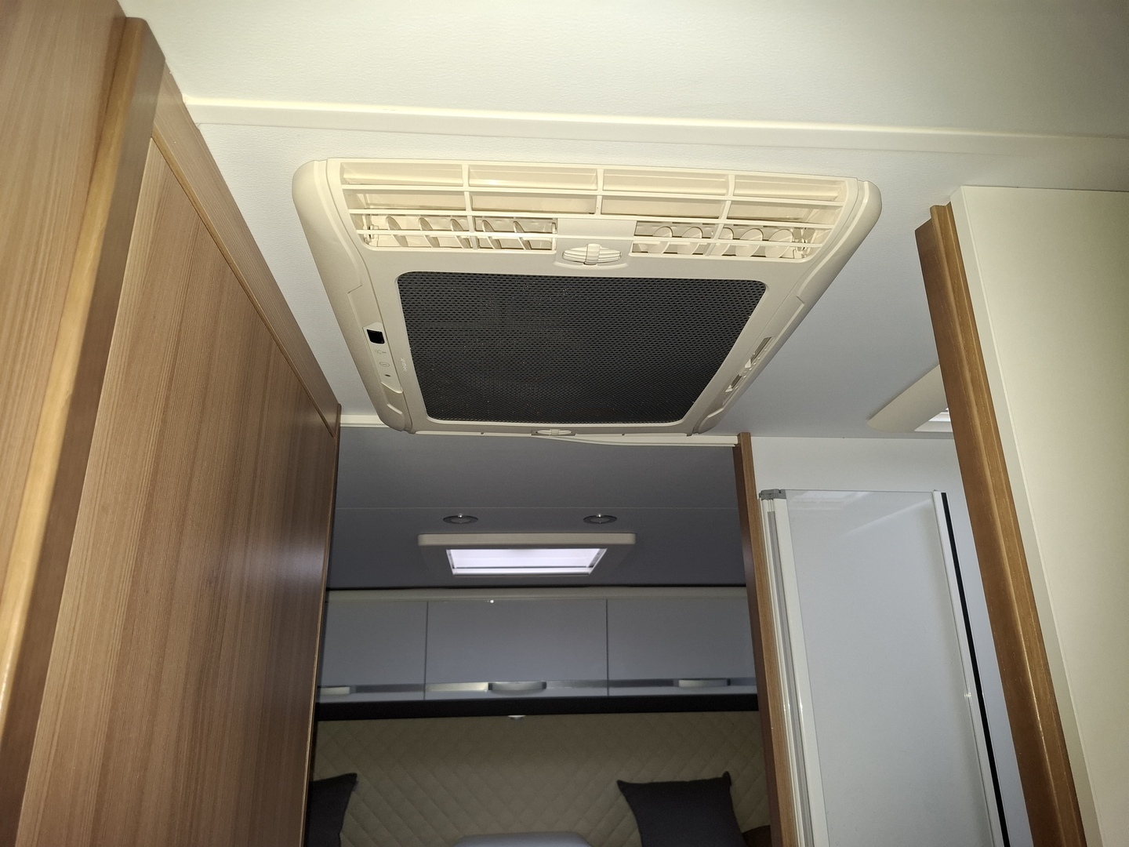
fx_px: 750
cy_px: 424
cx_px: 564
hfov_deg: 73.9
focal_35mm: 23
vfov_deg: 58.9
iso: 250
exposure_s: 1/50
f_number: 1.8
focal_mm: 5.54
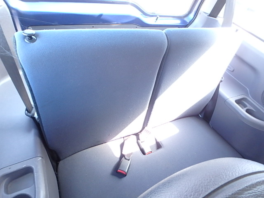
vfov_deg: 63.4
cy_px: 99
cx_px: 132
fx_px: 160
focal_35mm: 21
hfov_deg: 79.0
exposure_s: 1/30
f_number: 3.5
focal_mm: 3.7
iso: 400
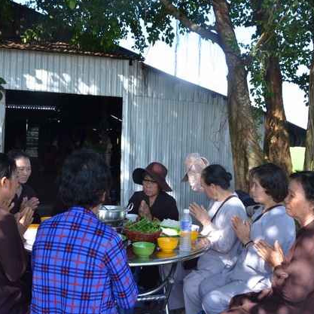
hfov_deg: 40.3
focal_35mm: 42
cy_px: 159
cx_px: 157
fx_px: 428
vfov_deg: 40.3
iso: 1000
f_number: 10
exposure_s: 1/400
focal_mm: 21
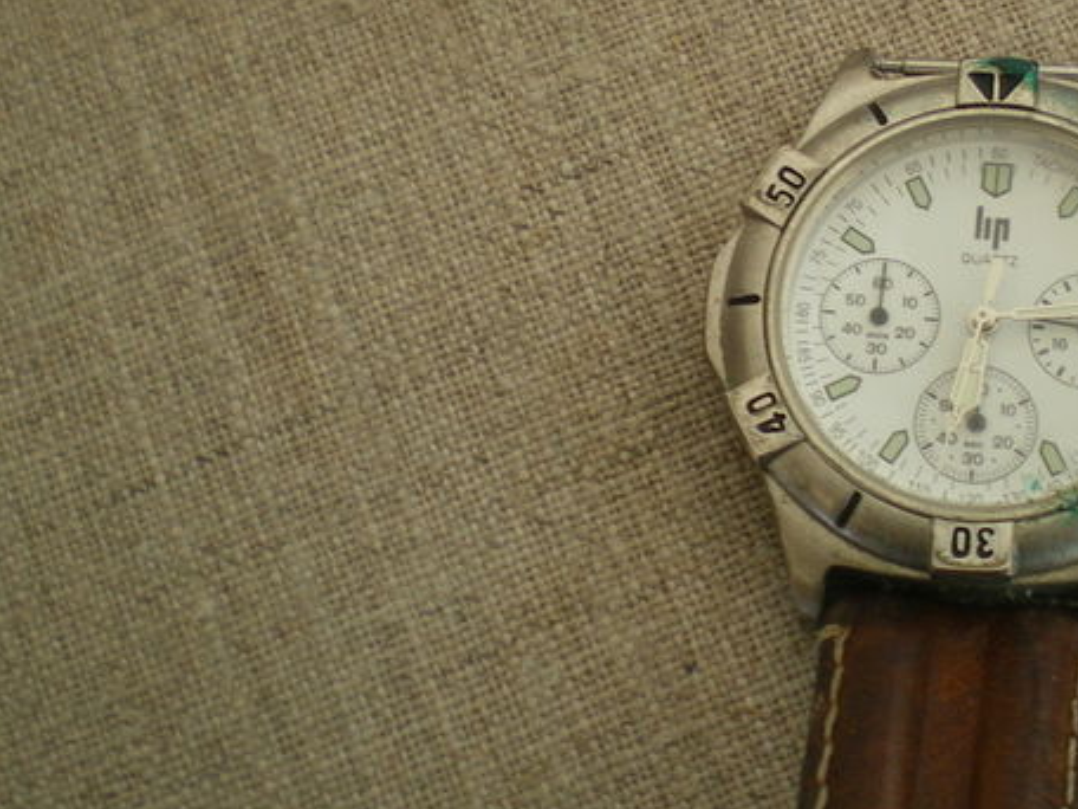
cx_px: 872
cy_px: 279
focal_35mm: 79
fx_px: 2460
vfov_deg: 18.6
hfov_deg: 24.3
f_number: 3.1
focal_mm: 6.3
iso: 80
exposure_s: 1/50
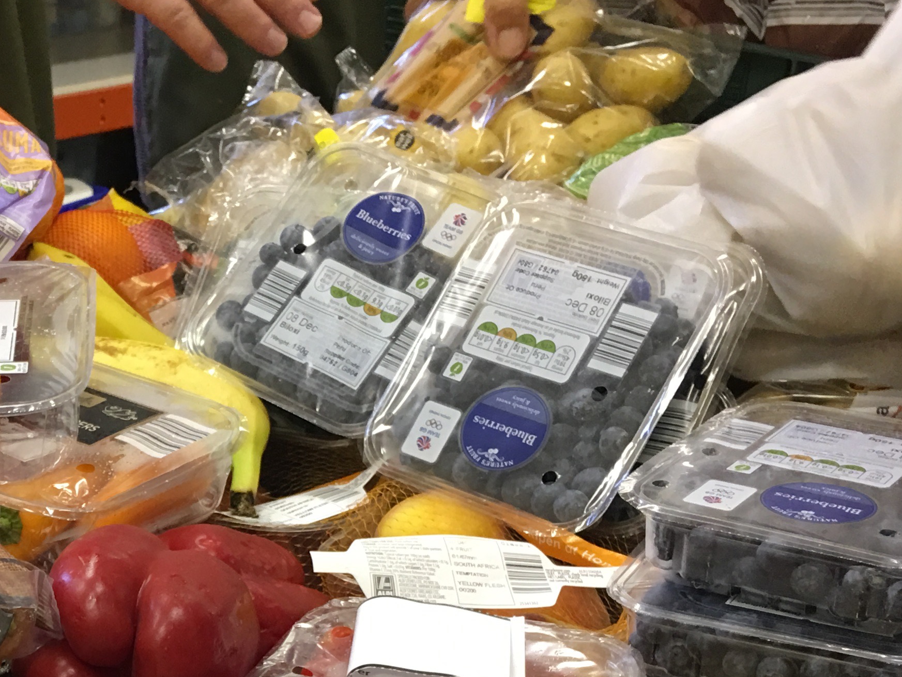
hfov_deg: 27.4
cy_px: 761
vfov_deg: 20.8
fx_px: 1746
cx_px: 8
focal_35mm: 67
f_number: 2.2
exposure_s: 1/17
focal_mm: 4.15
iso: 50
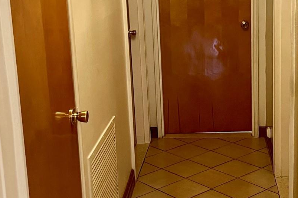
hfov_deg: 29.2
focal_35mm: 69
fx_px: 571
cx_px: 179
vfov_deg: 19.7
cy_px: 75
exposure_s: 1/60
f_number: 1.5
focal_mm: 5.7
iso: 320
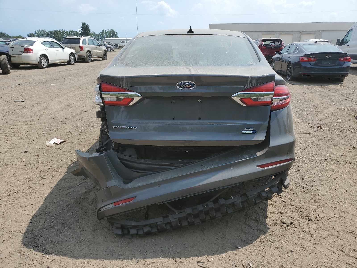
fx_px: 268
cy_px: 134
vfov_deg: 53.1
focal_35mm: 26
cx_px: 178
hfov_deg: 67.3
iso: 50
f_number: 1.5
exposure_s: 1/3333
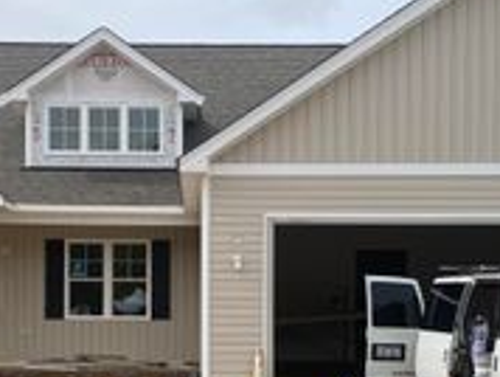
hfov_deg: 26.6
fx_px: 1056
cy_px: 314
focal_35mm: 73
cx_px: 205
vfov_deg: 19.9
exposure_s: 1/3300
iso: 32
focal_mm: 4.25
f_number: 1.8
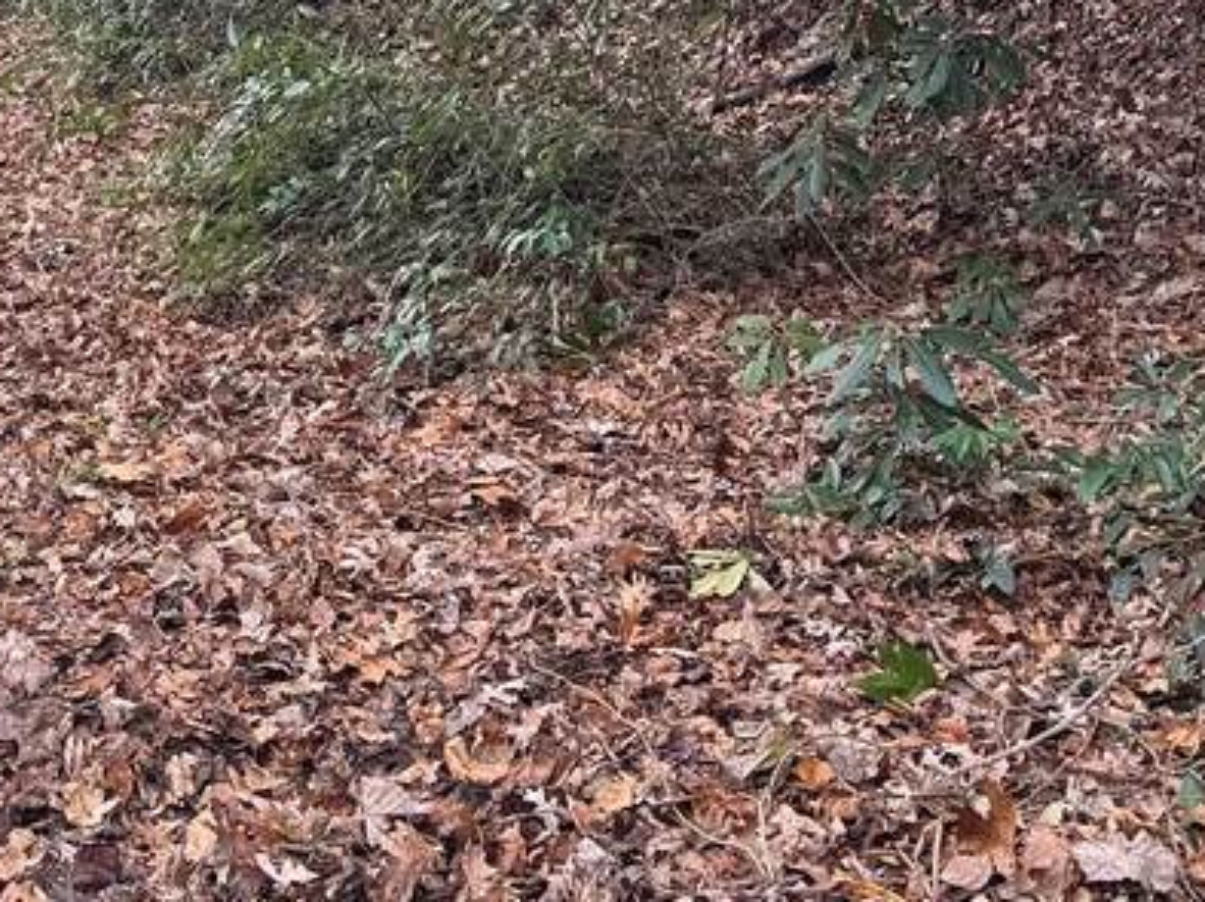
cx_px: 199
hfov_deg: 24.5
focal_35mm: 78
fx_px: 2714
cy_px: -24
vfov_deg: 18.3
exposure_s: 1/167
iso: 80
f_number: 1.78
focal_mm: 6.76
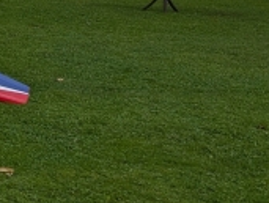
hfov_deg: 12.6
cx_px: -365
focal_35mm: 124
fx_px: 966
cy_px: -55
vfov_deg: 11.7
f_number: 1.68
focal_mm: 6.9
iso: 21
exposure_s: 1/633
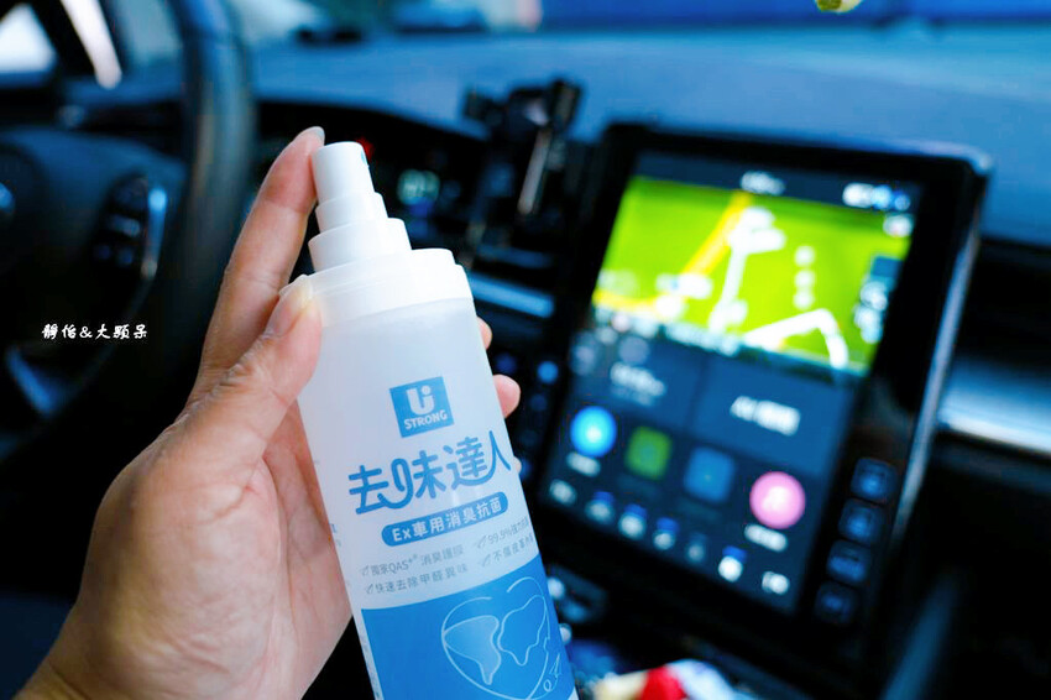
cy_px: 350
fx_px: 875
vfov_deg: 43.6
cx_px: 526
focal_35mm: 30
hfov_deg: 61.9
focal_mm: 30
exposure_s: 1/30
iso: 320
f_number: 4
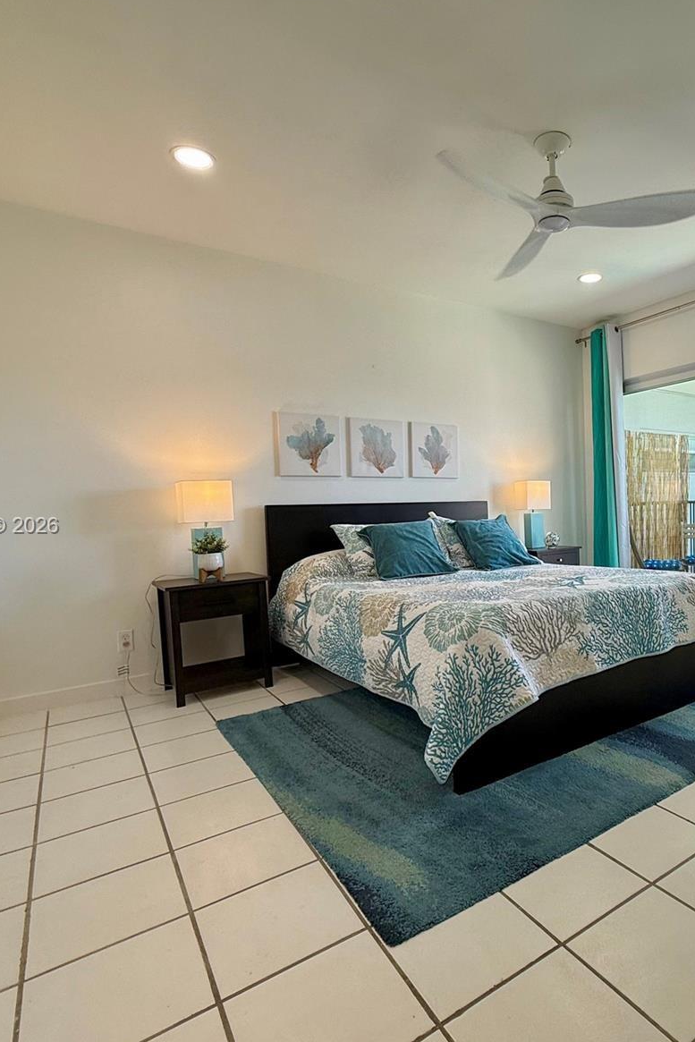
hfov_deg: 59.6
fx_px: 579
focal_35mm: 20
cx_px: 496
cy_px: 527
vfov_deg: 84.0
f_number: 2.2
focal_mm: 2.22
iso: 64
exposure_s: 1/120
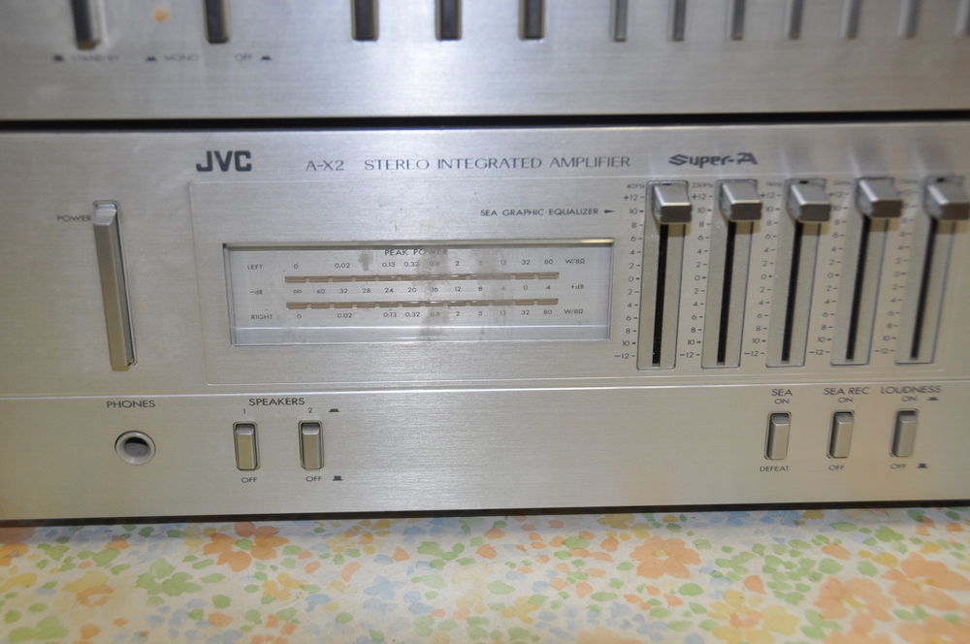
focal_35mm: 52
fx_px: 1413
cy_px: 322
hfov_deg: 37.9
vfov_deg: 25.7
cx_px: 485
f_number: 4.2
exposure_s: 1/60
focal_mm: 35
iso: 800
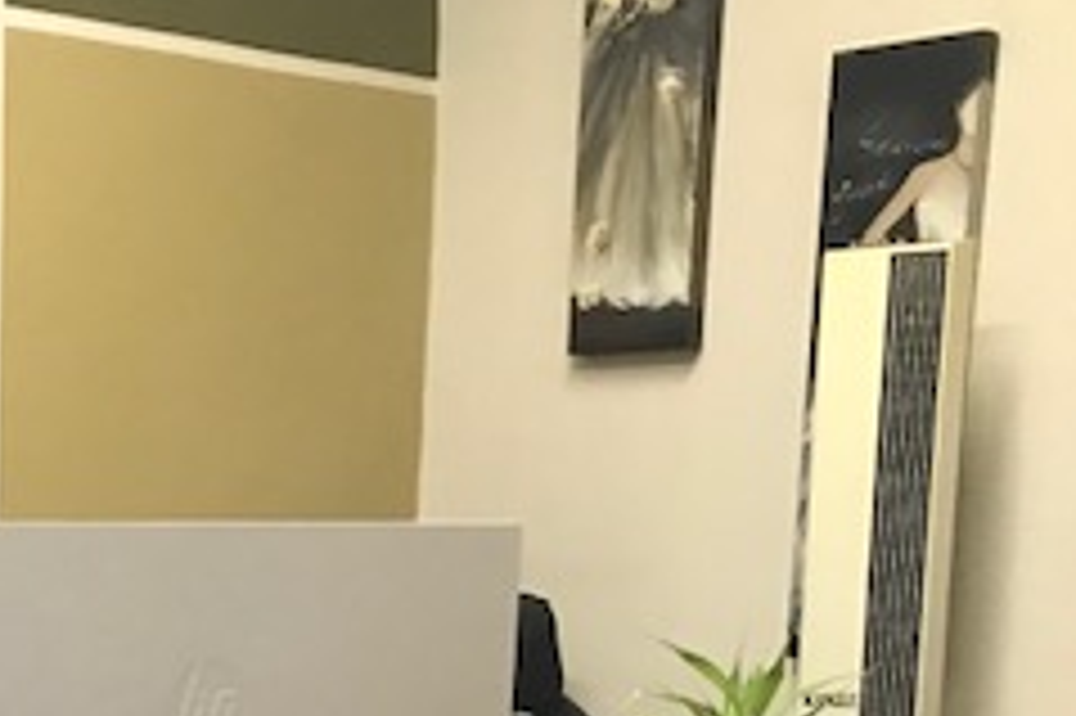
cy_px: 968
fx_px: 2330
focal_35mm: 78
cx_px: -189
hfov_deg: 23.9
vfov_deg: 16.4
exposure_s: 1/11
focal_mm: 3.99
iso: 100
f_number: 1.8
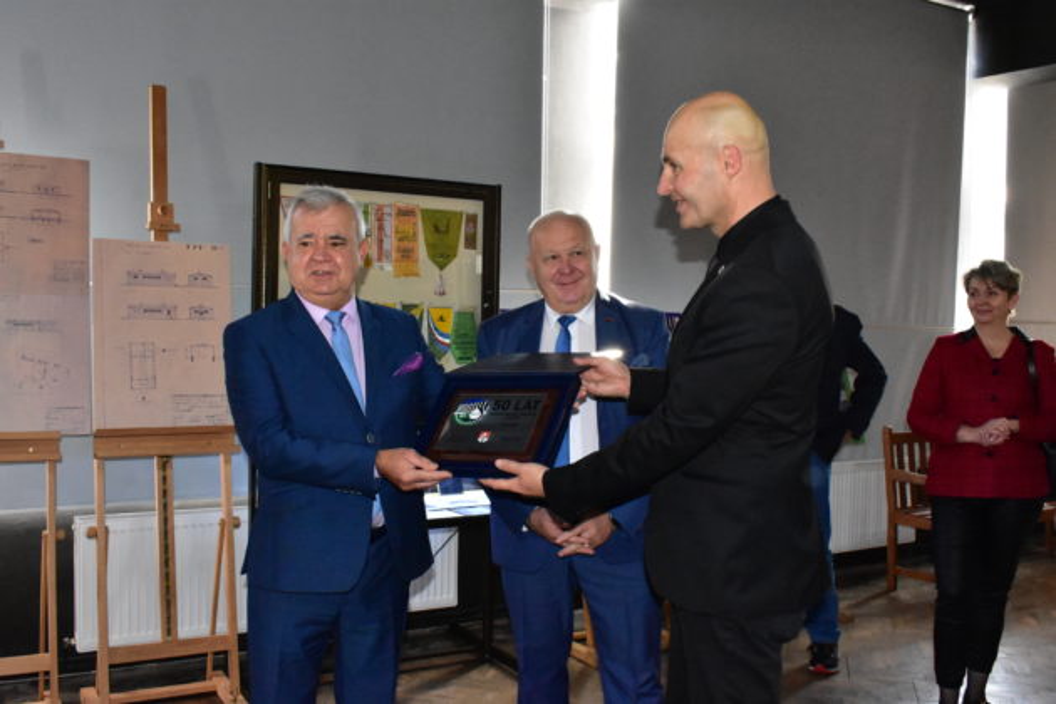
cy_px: 352
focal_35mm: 34
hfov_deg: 55.1
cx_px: 528
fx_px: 1012
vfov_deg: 38.4
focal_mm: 23
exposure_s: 1/200
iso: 8000
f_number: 8
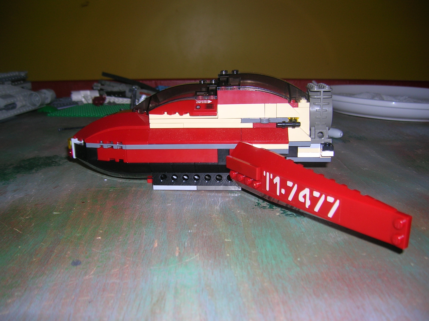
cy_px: 160
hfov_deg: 54.0
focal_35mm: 34
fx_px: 421
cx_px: 214
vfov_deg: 41.7
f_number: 2.9
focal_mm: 5.7
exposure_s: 1/60.1
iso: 50
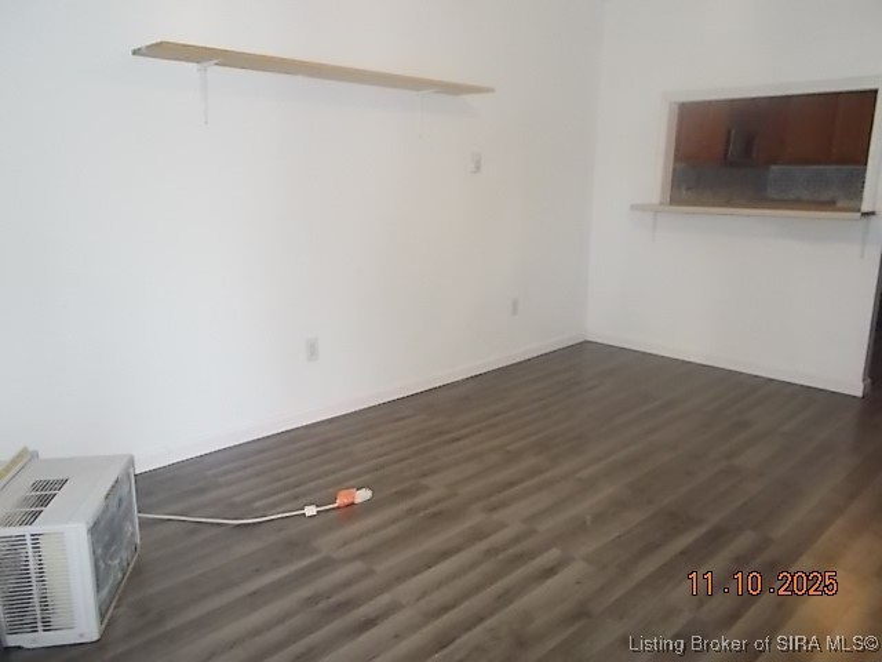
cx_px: 441
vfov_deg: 53.1
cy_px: 331
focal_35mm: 26
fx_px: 662
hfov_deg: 67.3
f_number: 3.2
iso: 320
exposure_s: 1/25
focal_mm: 4.6
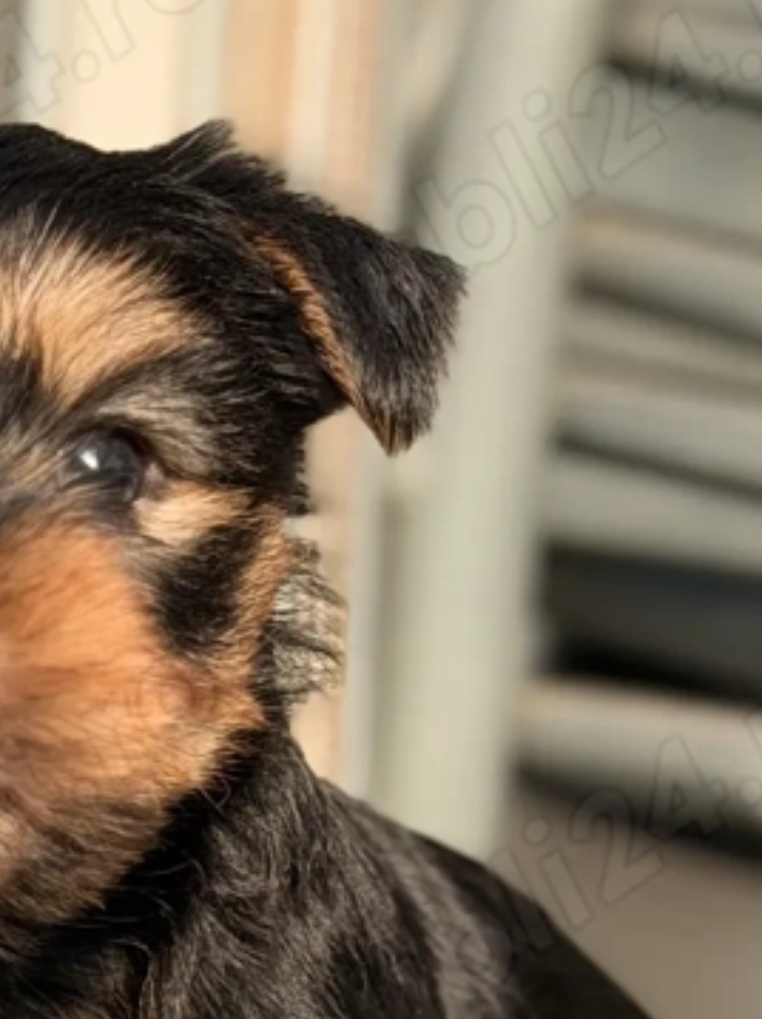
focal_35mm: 179
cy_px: 1033
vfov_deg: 10.9
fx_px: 5260
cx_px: -424
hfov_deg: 8.1
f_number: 1.78
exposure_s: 1/2208
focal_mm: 6.76
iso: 64
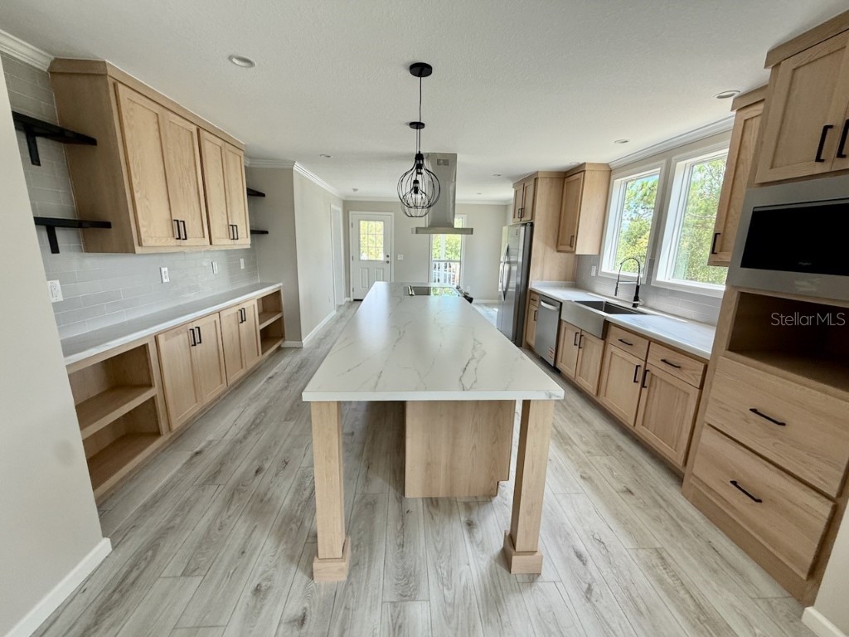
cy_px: 318
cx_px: 424
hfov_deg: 102.1
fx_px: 343
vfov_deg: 85.7
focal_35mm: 14
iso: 80
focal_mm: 2.22
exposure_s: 1/99
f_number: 2.2
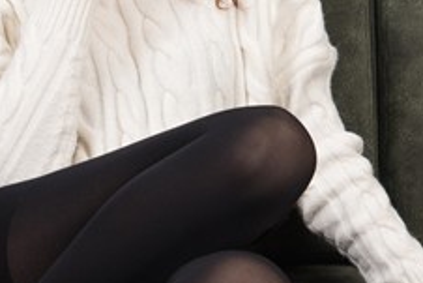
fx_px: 3315
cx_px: 114
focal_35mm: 282
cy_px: 76
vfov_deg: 4.9
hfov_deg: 7.3
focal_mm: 85
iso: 400
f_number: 8
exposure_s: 1/100
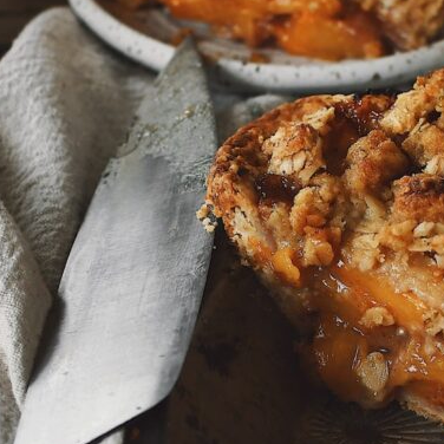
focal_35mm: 141
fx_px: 2046
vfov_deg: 12.2
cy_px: 449
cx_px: 423
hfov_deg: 12.3
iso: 500
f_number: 4.5
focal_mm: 35
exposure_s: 1/160
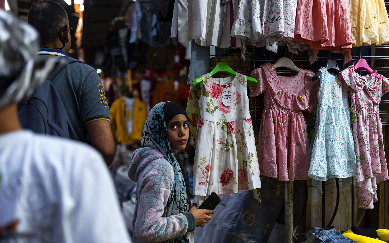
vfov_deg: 35.3
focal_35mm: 36
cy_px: 122
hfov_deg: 54.0
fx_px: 382
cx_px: 193
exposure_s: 1/1000
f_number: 1.4
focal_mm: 35
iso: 320
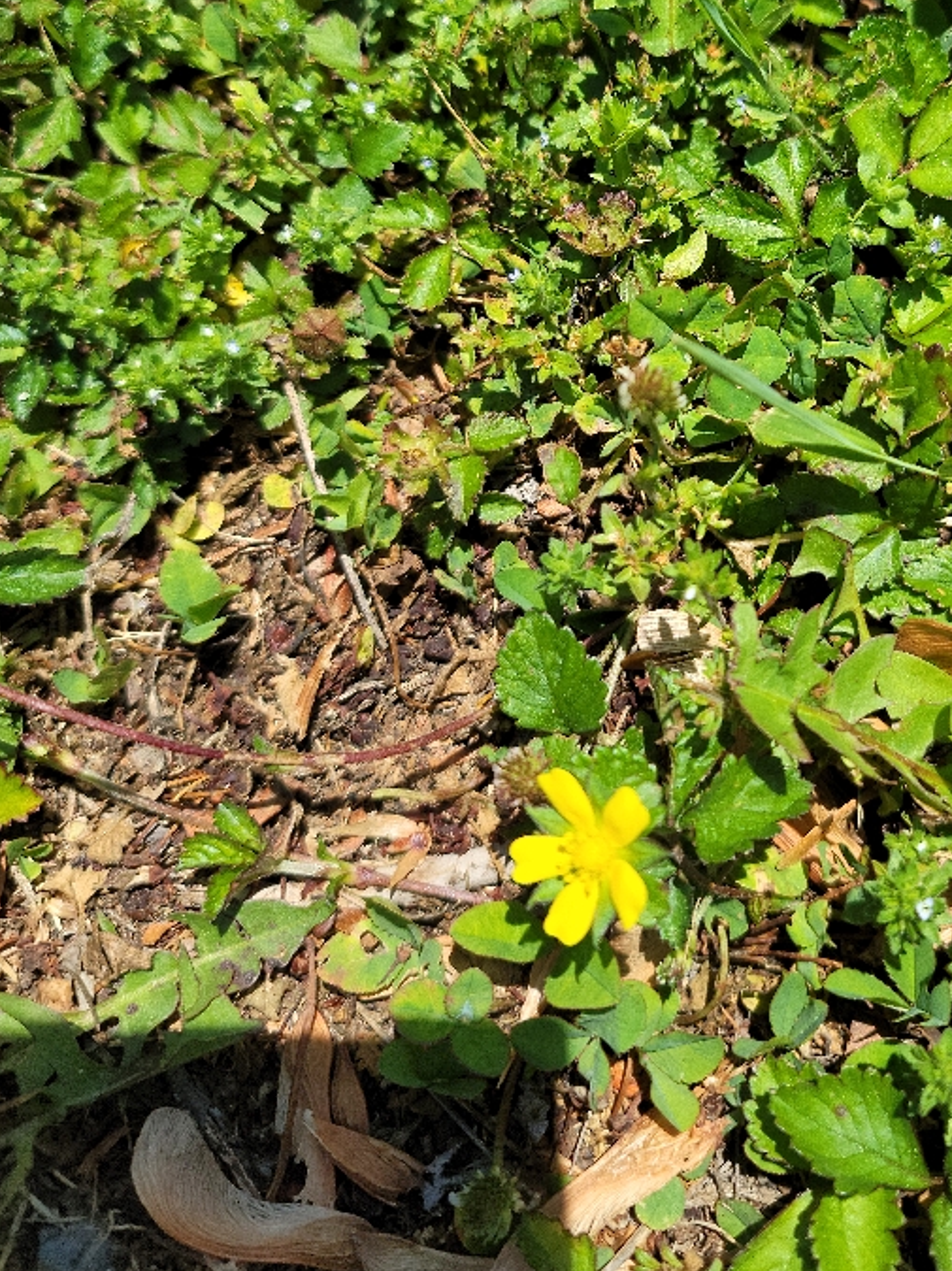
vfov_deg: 47.9
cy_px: 388
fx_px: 1394
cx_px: 669
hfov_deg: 37.1
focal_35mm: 38
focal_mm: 7
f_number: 1.8
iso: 20
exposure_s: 1/771
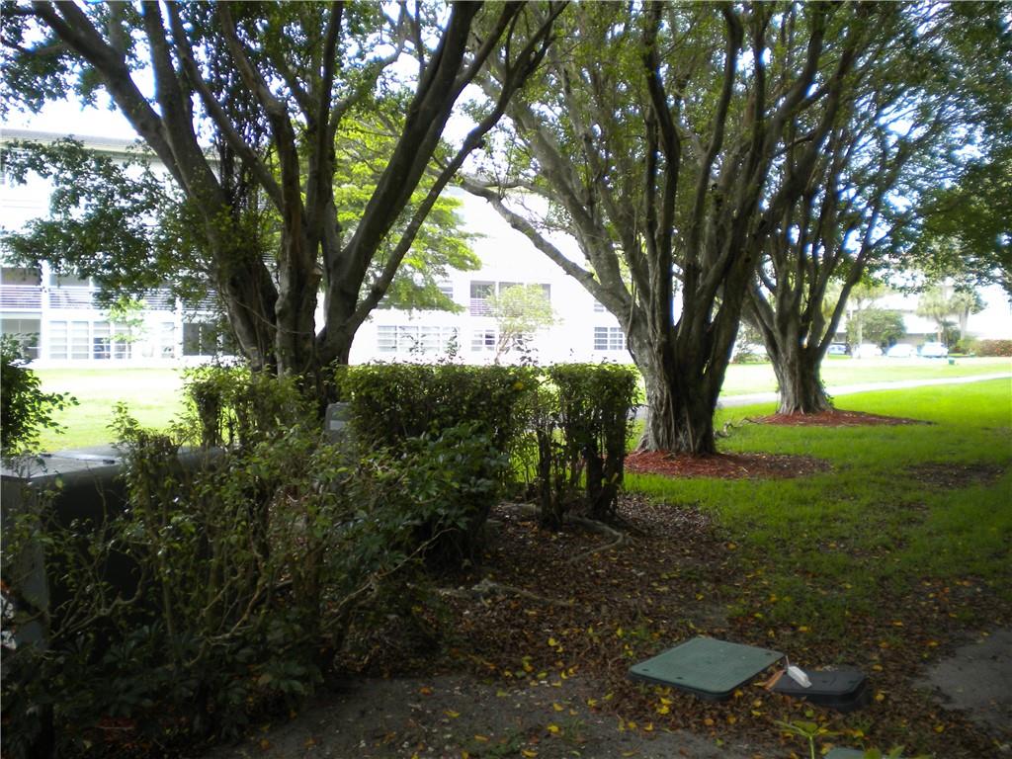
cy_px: 380
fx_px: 1023
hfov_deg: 52.6
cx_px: 506
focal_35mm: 35
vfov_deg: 40.7
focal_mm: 6.3
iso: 80
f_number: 3.1
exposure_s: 1/97.8
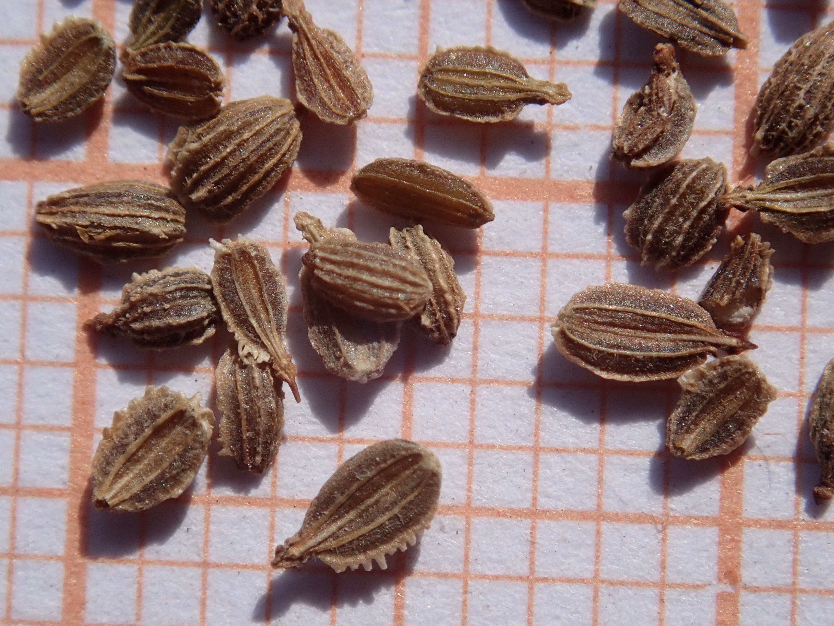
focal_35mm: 100
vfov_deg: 14.8
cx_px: 417
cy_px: 313
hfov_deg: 19.6
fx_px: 2409
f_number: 6.3
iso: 100
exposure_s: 1/640
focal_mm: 18
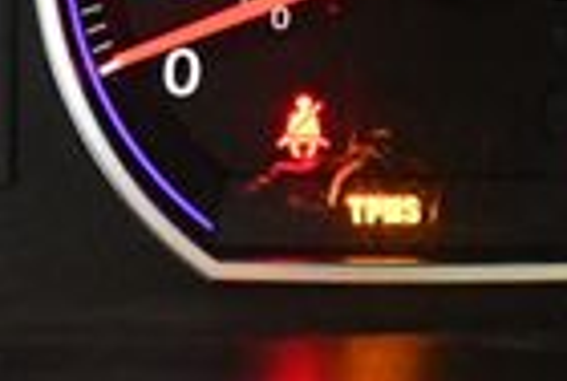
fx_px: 2588
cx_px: -166
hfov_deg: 12.1
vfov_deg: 8.1
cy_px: -304
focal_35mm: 164
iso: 3600
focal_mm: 18
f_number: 3.5
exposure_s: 1/60
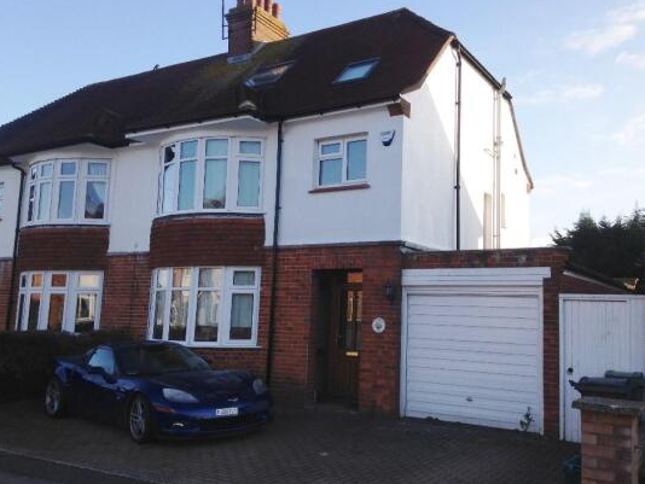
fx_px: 671
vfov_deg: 39.7
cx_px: 347
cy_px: 241
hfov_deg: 51.3
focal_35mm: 36
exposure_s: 1/661
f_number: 2.4
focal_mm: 4.12
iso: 50
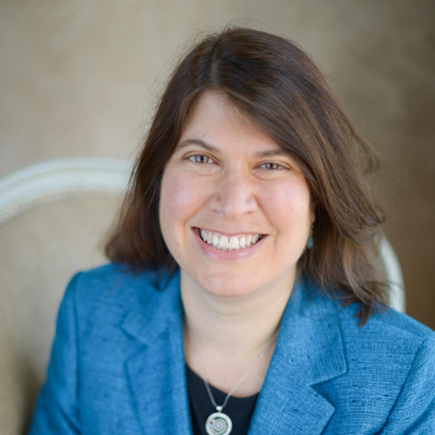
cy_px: 322
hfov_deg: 26.9
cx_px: 217
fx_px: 910
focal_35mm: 64
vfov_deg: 26.6
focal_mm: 50
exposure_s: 1/320
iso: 200
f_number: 1.8
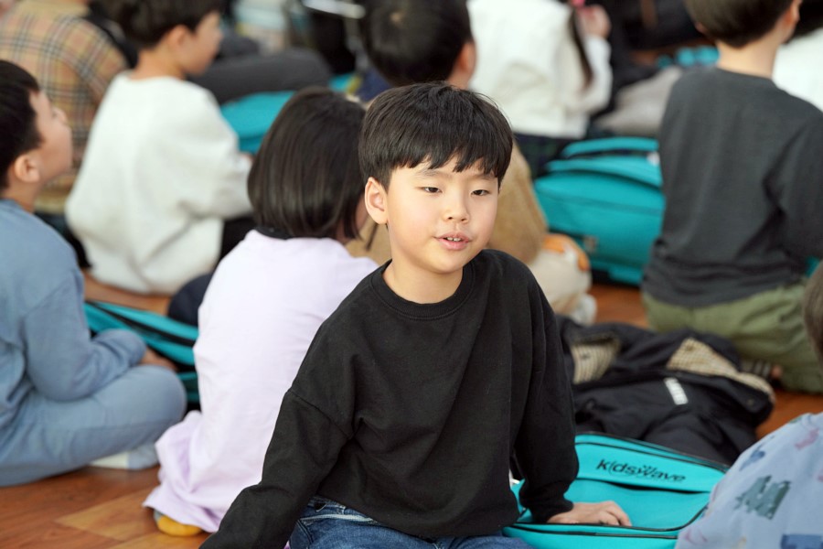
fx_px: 2880
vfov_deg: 10.9
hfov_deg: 16.3
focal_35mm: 126
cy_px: 274
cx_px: 412
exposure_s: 1/160
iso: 1000
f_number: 4
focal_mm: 126
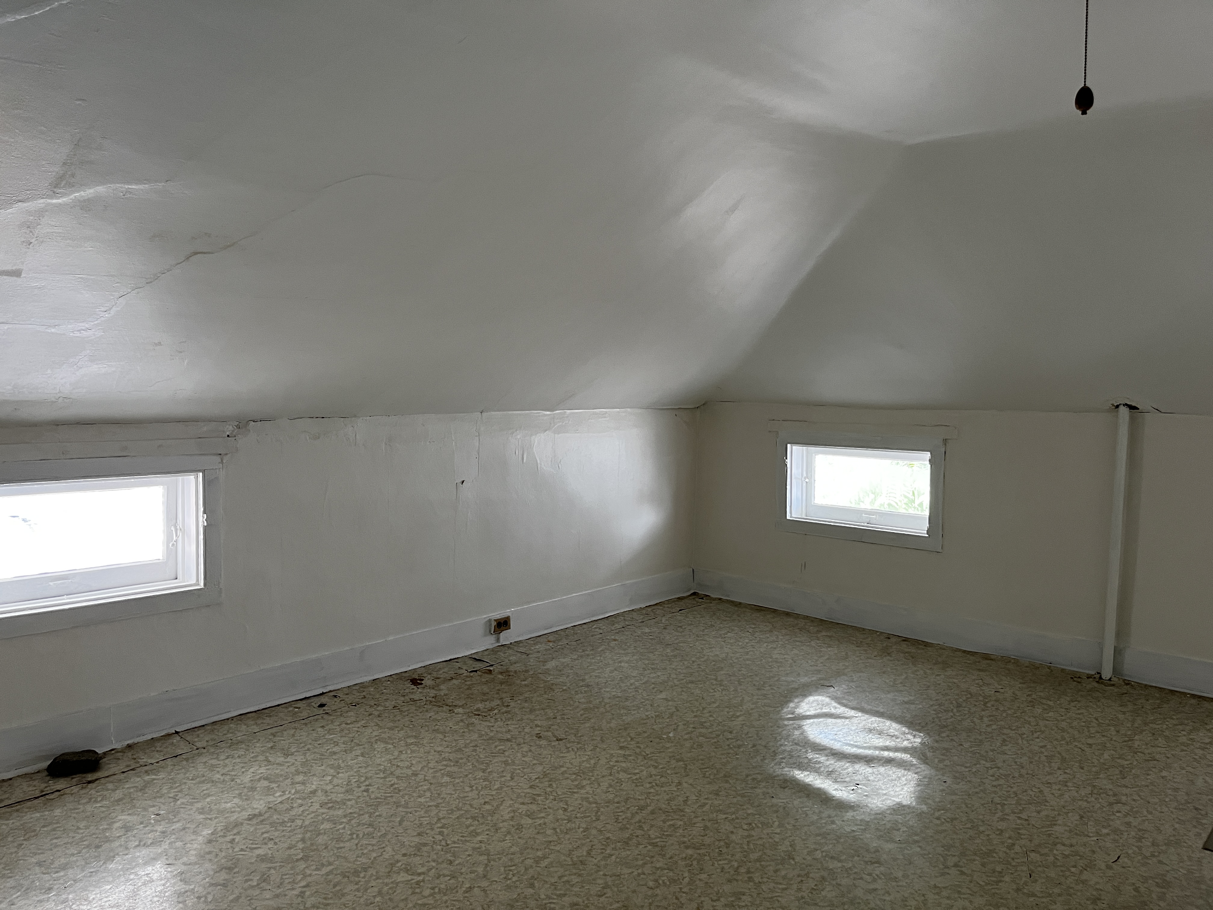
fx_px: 911
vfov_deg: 53.1
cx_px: 606
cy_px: 455
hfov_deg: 67.3
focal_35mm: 26
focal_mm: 5.1
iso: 125
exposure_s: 1/60
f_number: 1.6
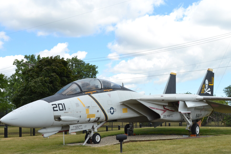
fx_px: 308
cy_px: 107
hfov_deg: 41.0
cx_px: 130
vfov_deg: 27.8
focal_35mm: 48
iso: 100
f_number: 8
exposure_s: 1/200
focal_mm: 22
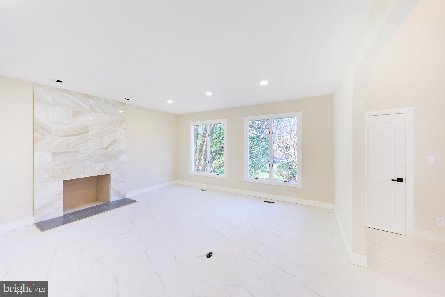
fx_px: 148
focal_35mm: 12
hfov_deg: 112.6
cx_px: 222
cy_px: 148
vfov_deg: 90.0
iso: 250
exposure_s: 1/320
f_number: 6.3
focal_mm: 12
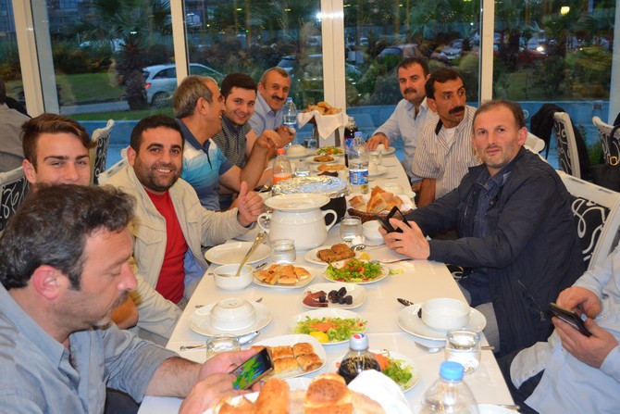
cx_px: 310
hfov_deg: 49.5
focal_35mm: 39
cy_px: 207
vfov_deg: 34.2
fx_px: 672
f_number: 4.2
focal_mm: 26
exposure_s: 1/60
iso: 1250
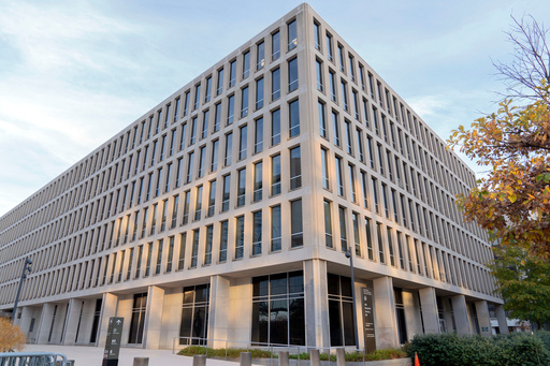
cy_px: 183
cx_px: 275
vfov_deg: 53.1
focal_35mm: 24
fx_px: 367
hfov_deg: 73.8
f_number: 4.5
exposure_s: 1/200
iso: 320
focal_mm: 24
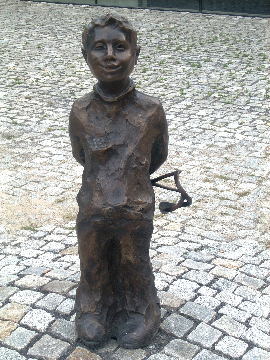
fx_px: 801
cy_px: 180
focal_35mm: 77
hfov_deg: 19.1
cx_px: 135
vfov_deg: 25.3
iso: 64
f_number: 4.2
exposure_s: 1/57.5
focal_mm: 12.8
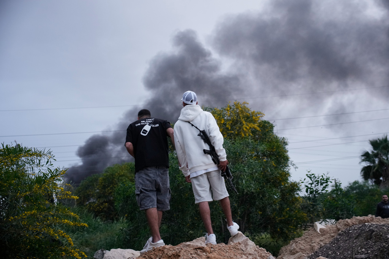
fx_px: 411
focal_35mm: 38
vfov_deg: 35.1
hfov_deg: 50.7
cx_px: 194
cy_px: 130
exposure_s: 1/200
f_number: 2.8
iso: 1250
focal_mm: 38
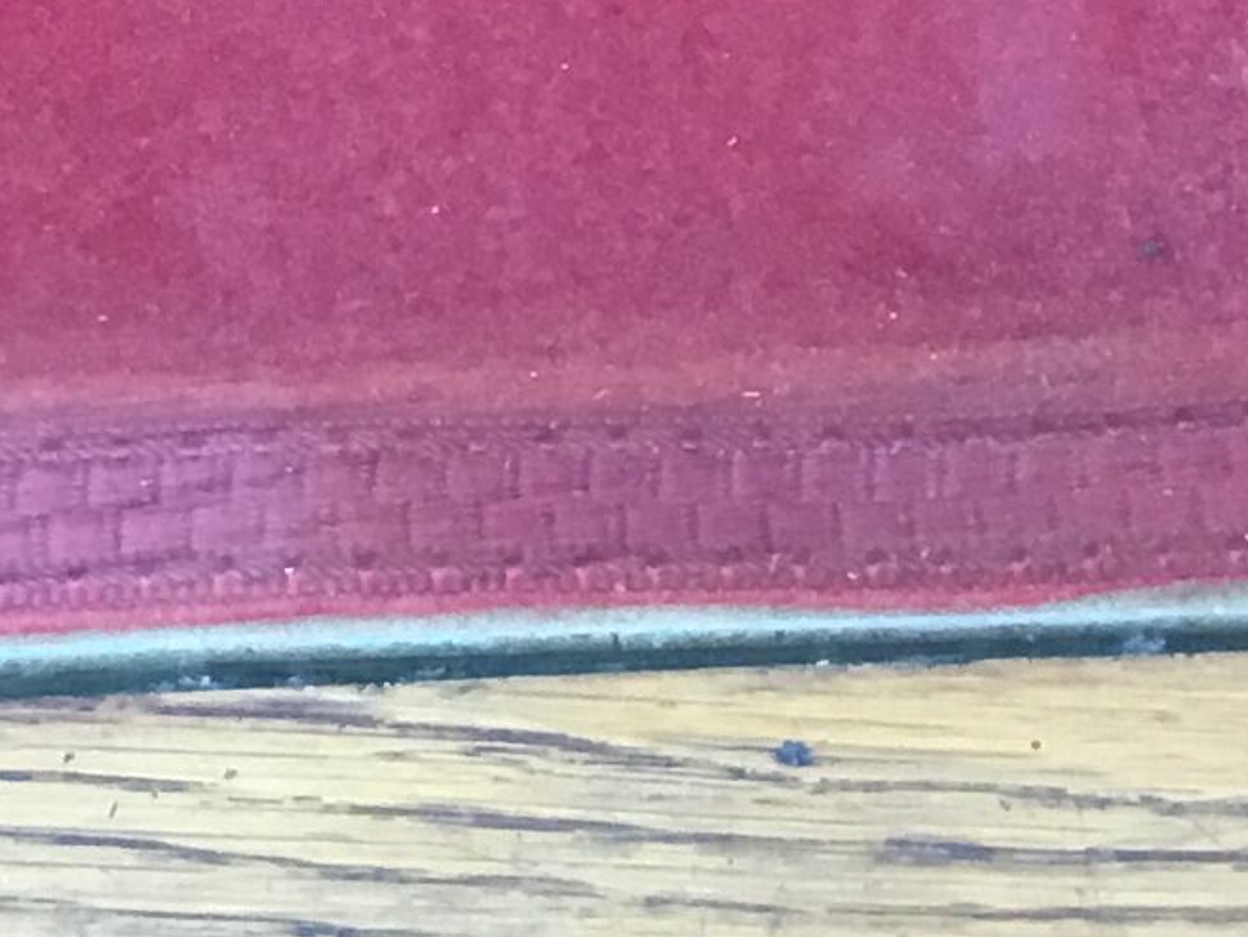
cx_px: 376
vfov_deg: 9.2
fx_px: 5553
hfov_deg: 12.8
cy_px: -815
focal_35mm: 154
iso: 50
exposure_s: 1/33
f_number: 2.4
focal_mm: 3.3
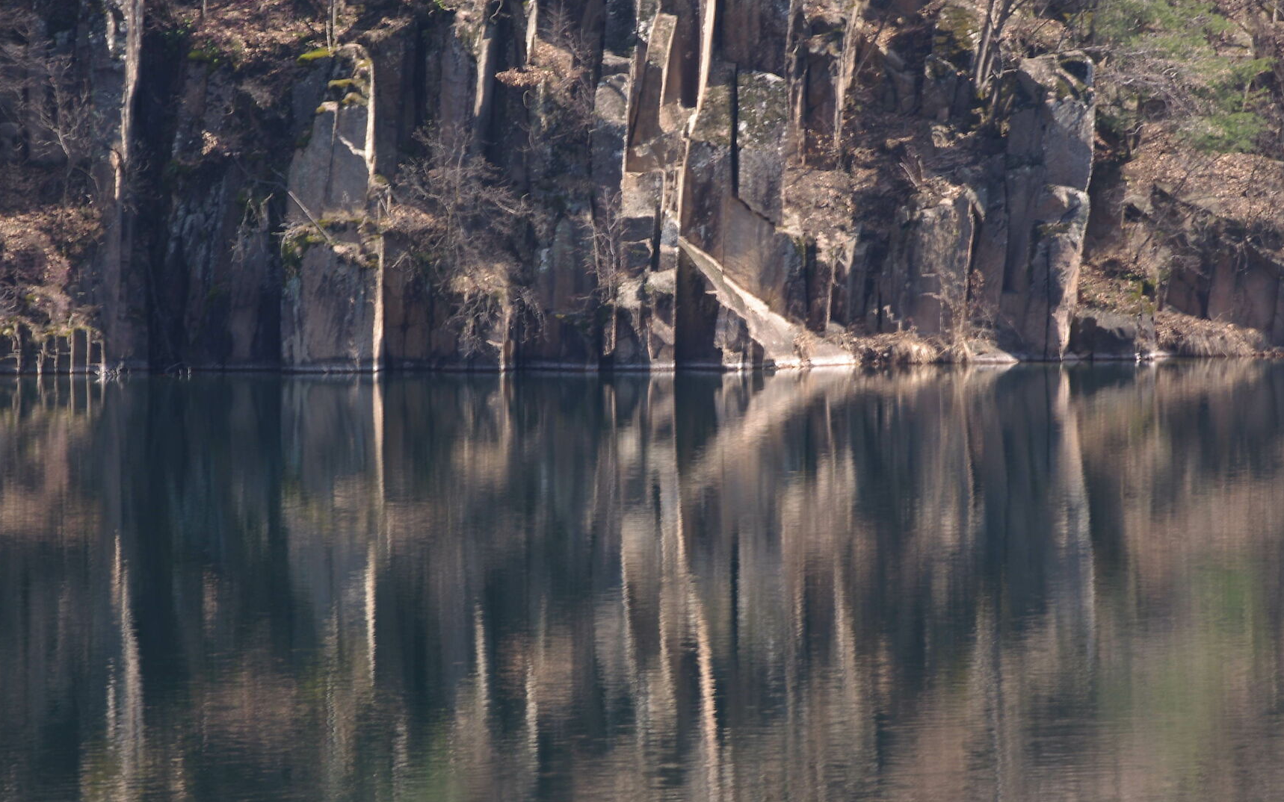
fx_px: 11199
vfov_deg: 4.1
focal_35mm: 320
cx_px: 665
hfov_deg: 6.6
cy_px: 335
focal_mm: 150
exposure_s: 1/50
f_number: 11
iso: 100
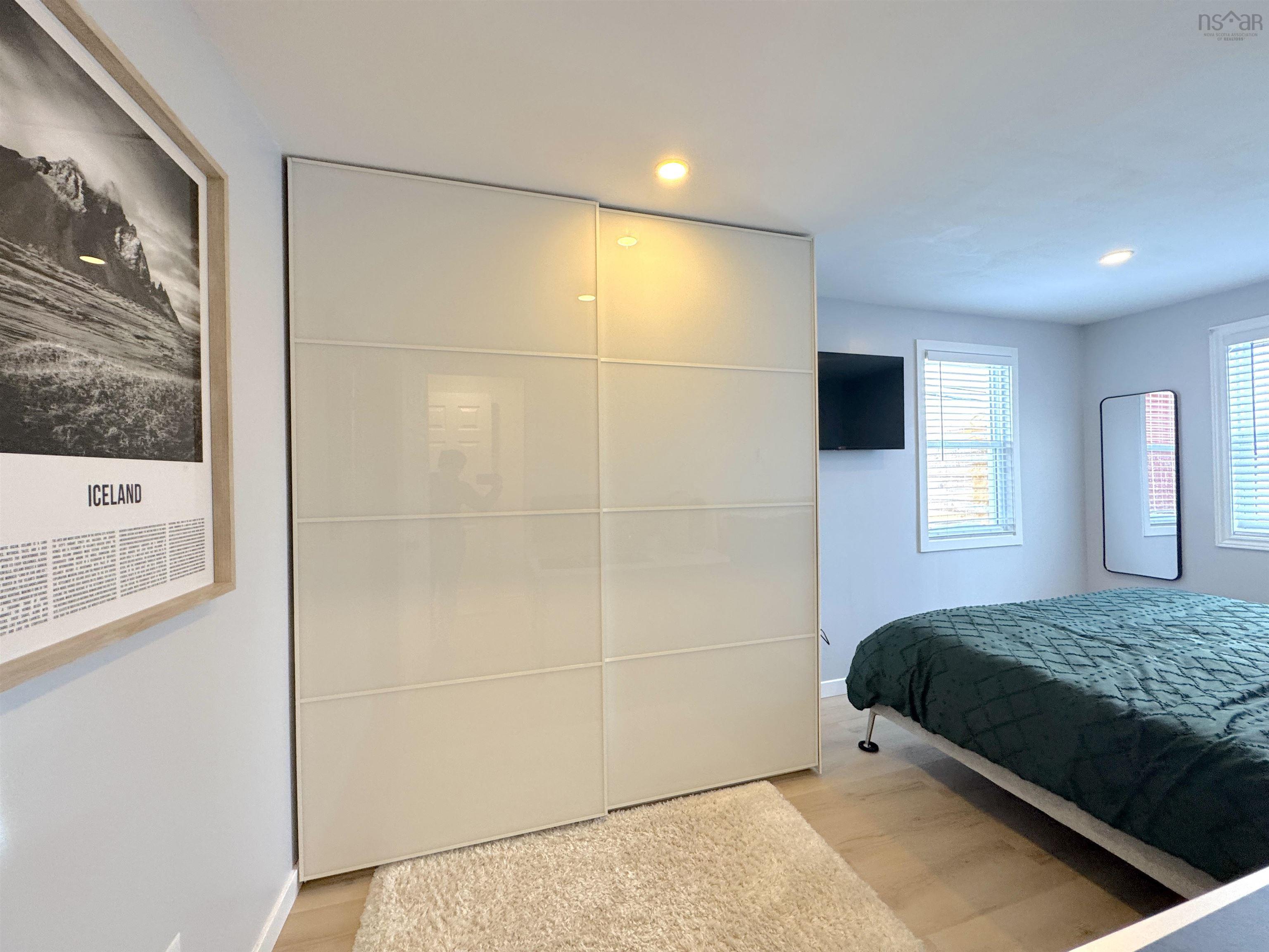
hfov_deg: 102.1
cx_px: 634
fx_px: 513
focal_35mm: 14
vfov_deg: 85.7
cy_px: 476
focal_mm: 2.22
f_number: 2.2
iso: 200
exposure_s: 1/60
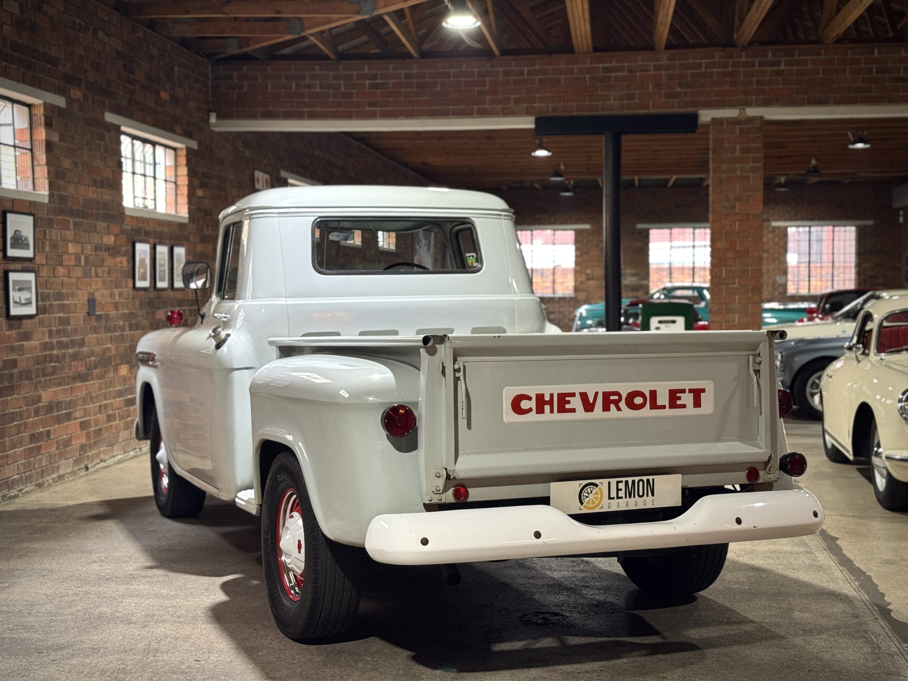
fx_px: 1259
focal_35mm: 48
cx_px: 454
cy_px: 340
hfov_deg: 39.7
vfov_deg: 30.3
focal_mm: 6.76
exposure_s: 1/50
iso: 200
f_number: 1.78
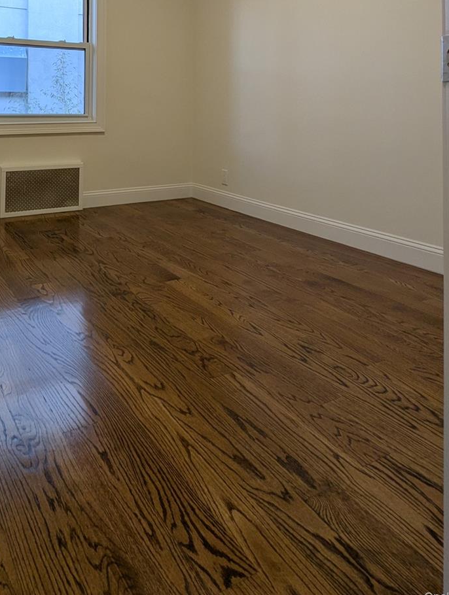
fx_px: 465
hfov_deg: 49.7
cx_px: 121
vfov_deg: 59.1
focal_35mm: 27
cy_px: 103
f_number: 2.2
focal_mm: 2.35
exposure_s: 1/120
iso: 82
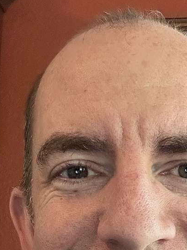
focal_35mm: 80
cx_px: 141
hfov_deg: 18.3
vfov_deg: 23.1
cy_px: 267
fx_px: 576
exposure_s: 1/40
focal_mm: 2.69
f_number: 1.9
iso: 250
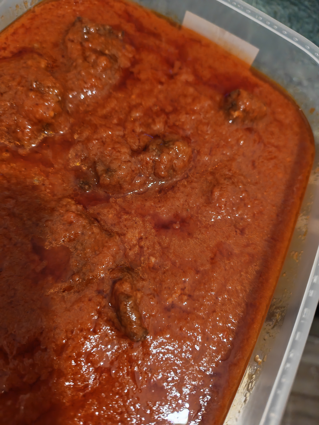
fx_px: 295
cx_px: 160
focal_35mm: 24
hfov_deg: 56.8
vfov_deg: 71.6
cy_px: 212
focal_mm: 6.12
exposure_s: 1/50
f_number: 1.9
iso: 2500
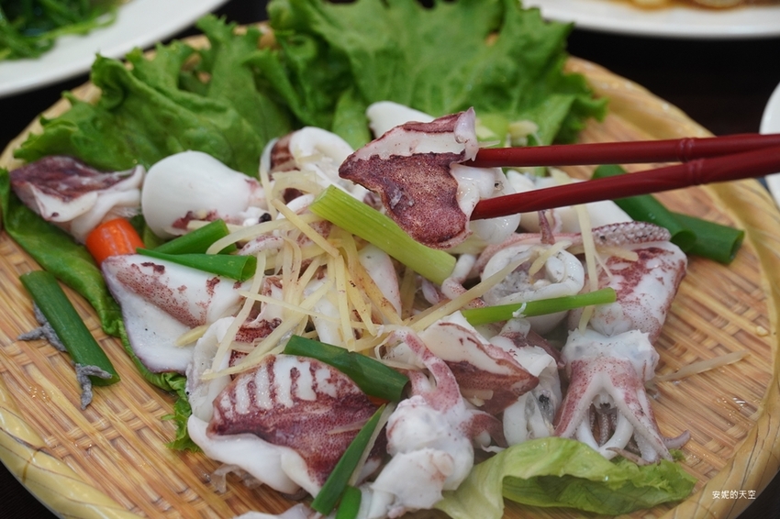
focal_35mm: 104
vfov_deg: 13.2
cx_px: 390
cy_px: 260
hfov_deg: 19.7
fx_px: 2242
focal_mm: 69
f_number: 5.6
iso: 1000
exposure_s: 1/80
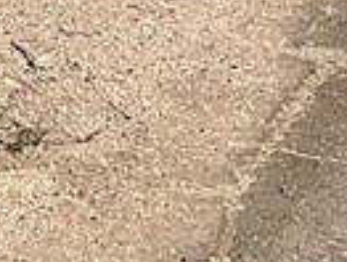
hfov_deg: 8.7
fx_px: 2272
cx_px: 175
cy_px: -453
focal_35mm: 226
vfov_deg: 6.2
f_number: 1.8
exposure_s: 1/3125
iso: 16
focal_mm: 3
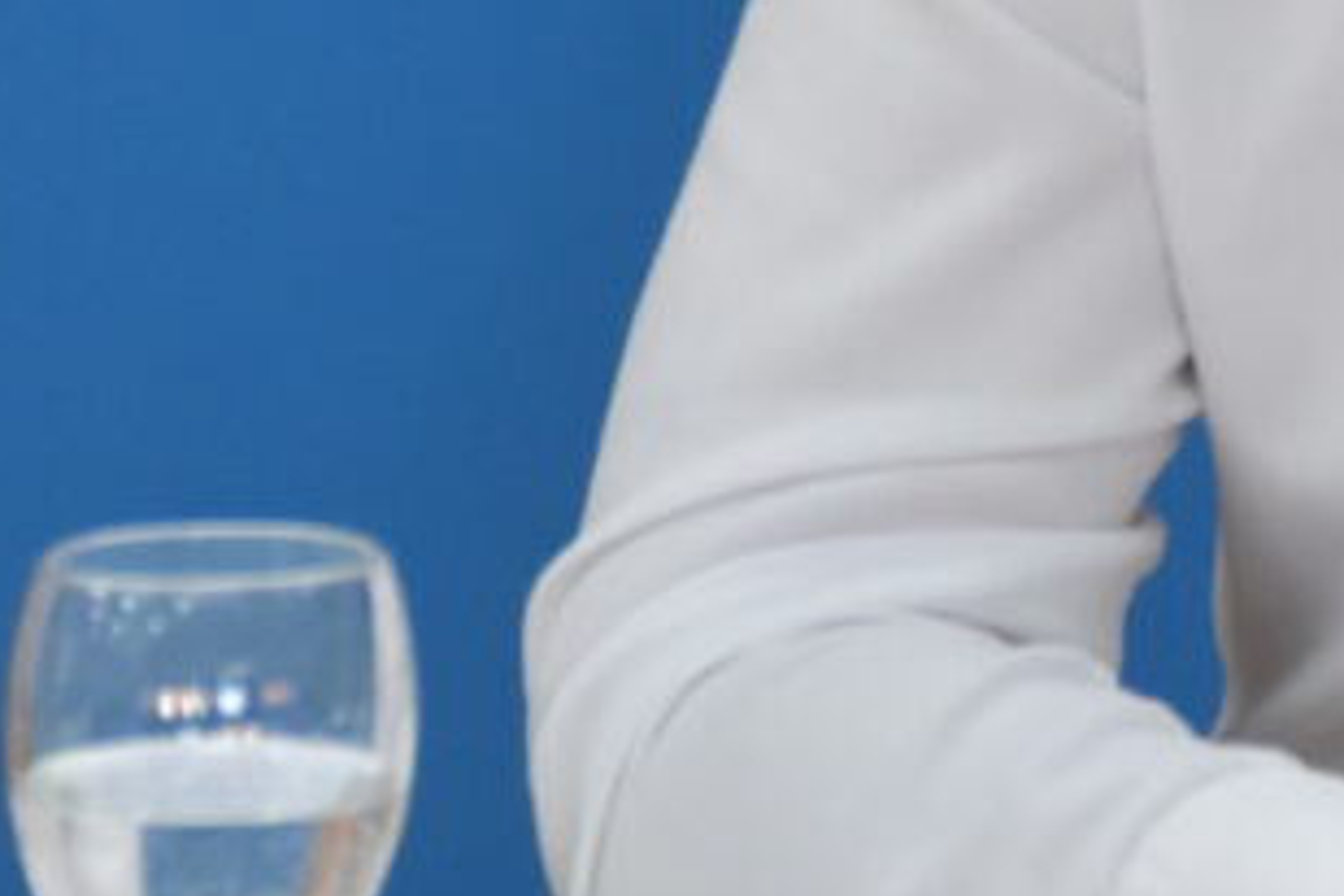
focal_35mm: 489
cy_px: -470
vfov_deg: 2.8
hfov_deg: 4.2
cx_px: 2366
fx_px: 18255
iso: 1250
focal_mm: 80
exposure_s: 1/125
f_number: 5.3
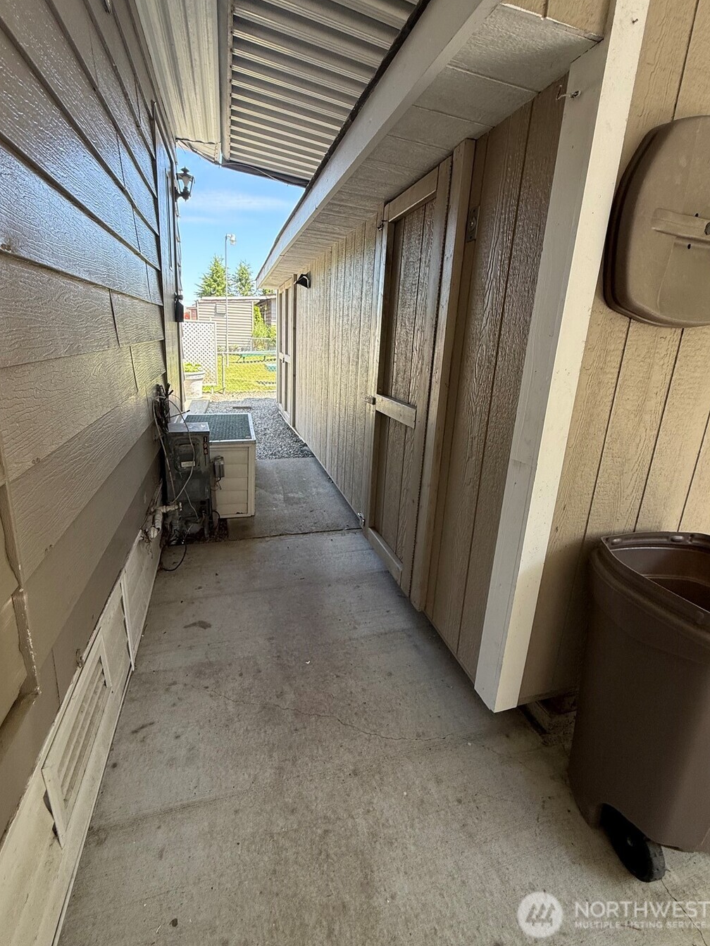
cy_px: 441
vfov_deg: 98.0
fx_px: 410
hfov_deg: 81.7
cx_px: 352
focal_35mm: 15
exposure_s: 1/144
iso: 64
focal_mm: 2.22
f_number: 2.2
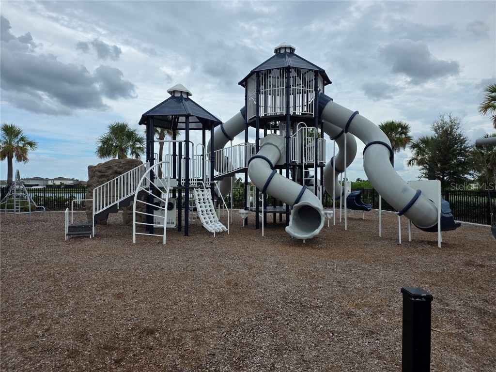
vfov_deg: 58.9
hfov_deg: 73.9
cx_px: 248
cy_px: 186
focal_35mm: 23
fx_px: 330
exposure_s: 1/5017
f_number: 1.7
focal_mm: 6.25
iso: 80
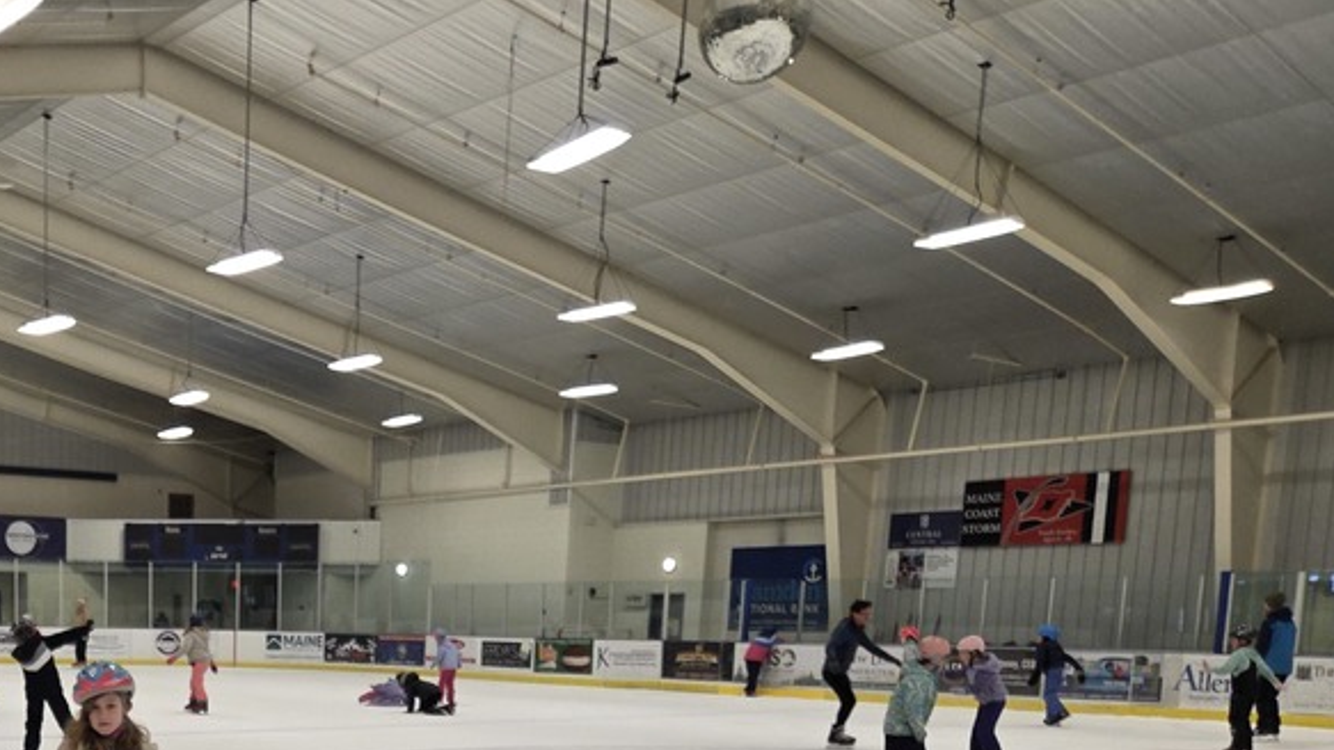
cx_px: 206
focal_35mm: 44
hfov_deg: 43.5
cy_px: 873
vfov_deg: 24.8
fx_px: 1556
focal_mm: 5.4
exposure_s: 1/120
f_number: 1.8
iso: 125
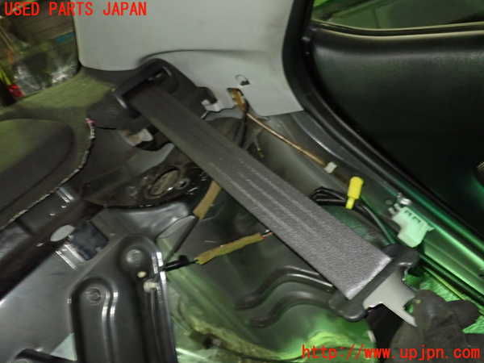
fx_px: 419
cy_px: 182
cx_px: 242
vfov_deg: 46.8
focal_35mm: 30
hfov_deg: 60.0
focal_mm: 5.4
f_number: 2.3
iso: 800
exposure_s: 1/10
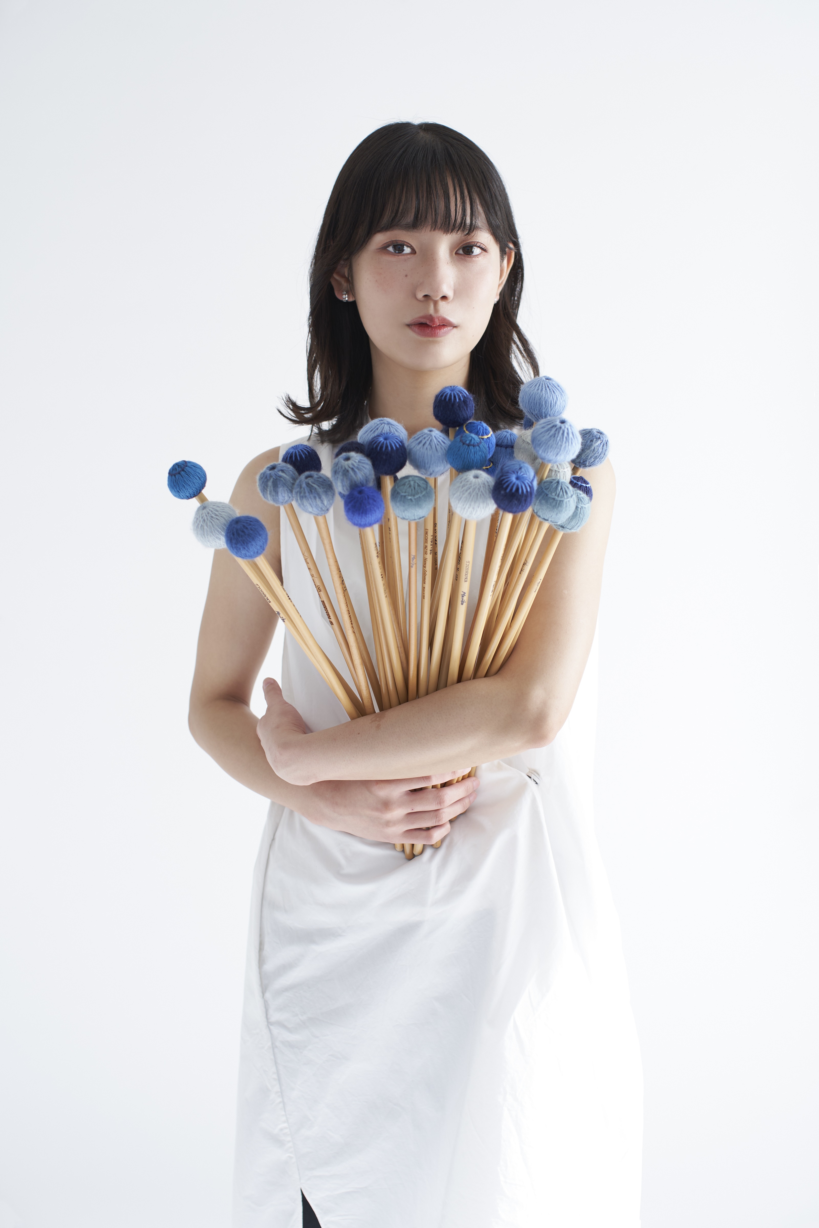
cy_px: 614
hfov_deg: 27.0
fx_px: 1706
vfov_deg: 39.6
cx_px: 410
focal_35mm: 50
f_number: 4
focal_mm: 50
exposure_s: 1/160
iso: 250
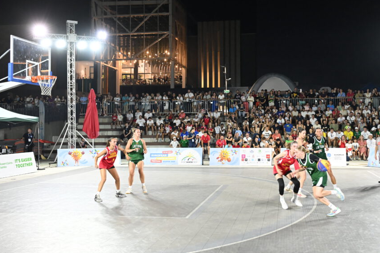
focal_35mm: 41
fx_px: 433
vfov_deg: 32.6
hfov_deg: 47.3
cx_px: 217
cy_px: 114
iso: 6400
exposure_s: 1/250
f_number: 4
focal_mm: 34
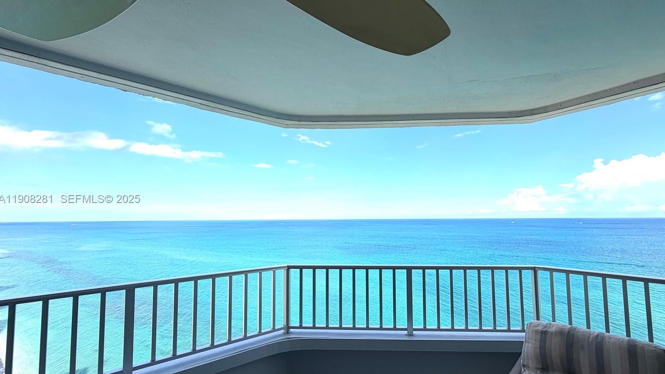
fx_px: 300
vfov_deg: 63.8
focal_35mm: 17
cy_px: 199
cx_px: 366
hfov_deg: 95.6
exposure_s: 1/770
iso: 20
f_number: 2.2
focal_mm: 2.22
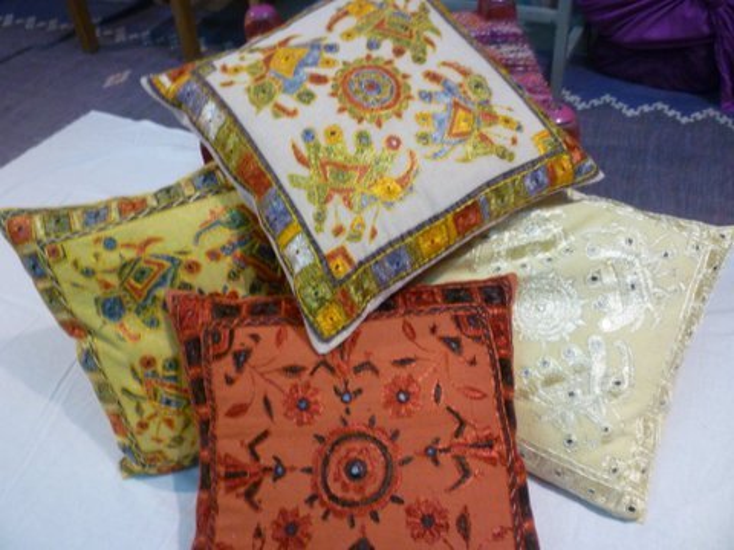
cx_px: 367
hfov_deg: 61.7
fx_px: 615
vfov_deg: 48.2
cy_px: 275
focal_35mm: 29
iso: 400
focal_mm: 5.2
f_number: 3.3
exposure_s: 1/15
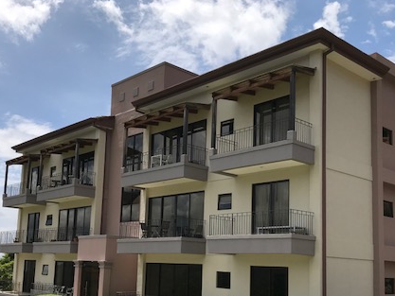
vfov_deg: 33.2
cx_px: 193
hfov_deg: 43.8
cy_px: 204
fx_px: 491
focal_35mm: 43
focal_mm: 3.99
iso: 20
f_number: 1.8
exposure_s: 1/3425
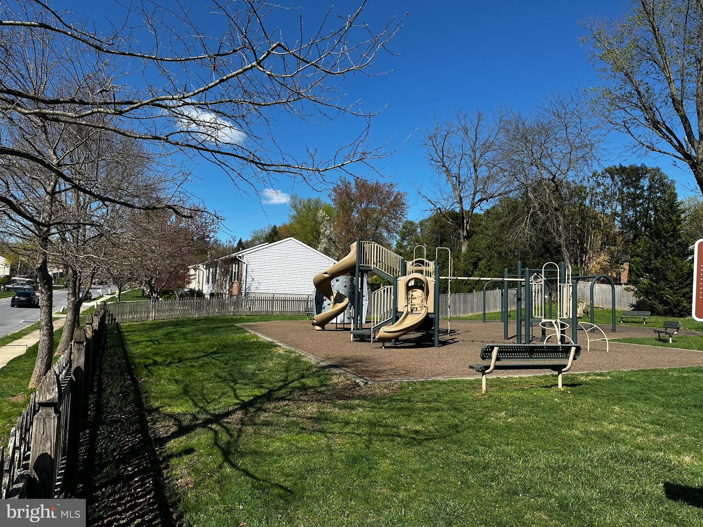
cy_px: 264
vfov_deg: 56.8
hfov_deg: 71.6
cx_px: 352
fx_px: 487
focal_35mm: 24
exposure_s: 1/4016
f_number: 1.78
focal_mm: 6.86
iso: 80
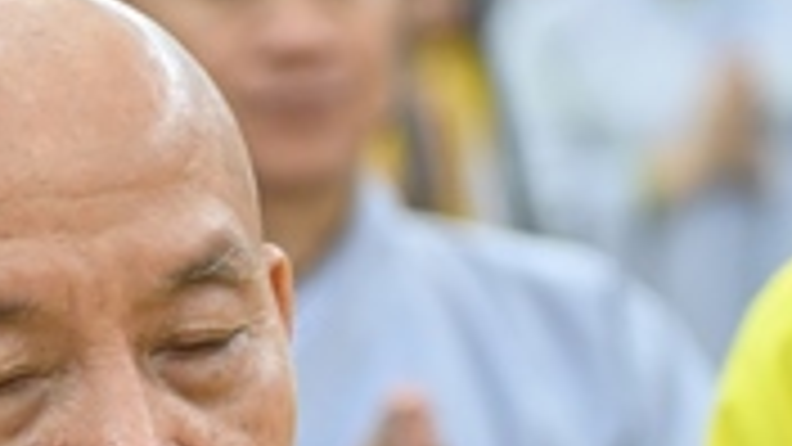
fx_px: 9744
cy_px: 581
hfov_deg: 4.6
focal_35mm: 464
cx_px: 32
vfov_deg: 2.6
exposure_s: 1/40
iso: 2000
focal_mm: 120
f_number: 4
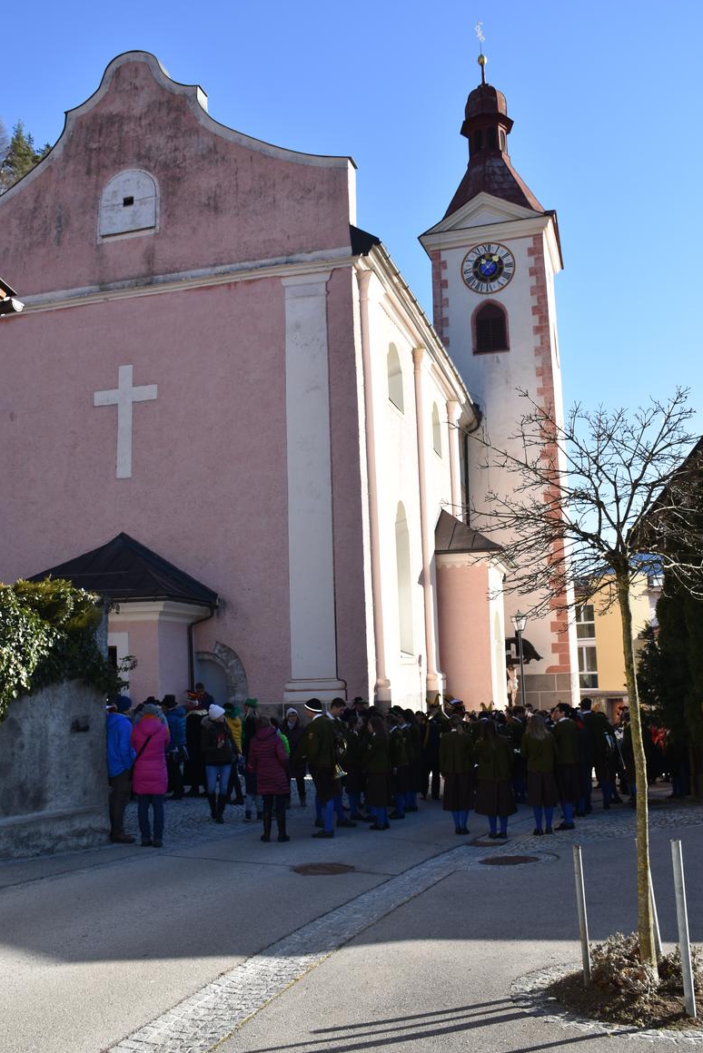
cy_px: 522
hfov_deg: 42.3
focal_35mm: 31
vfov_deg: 60.3
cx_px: 361
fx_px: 907
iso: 100
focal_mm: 20
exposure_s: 1/200
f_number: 7.1
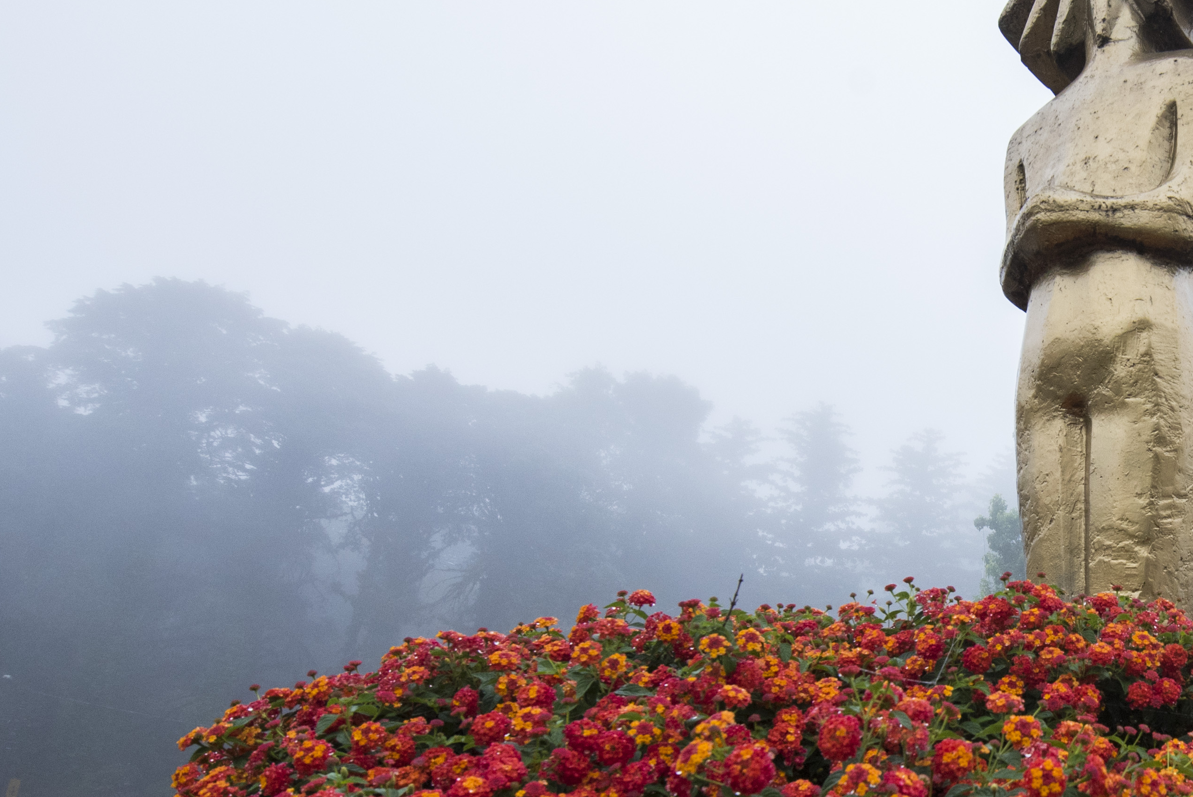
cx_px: 1142
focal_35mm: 33
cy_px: 543
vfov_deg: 39.4
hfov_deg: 48.9
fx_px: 1094
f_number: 8
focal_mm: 14
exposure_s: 1/1600
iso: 1250
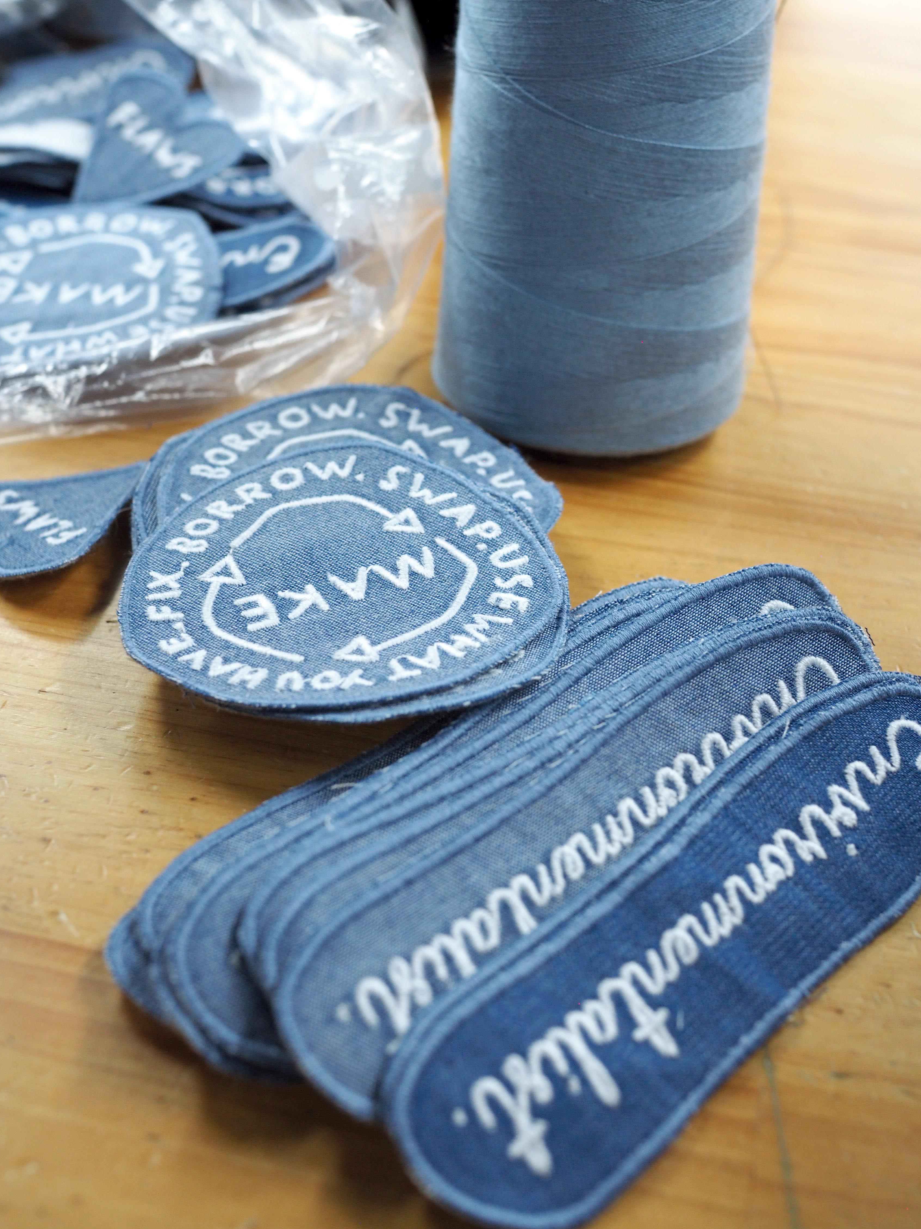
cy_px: 604
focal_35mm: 51
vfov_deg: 37.5
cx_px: 457
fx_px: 1809
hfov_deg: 28.6
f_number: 4
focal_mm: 25
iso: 640
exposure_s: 1/60
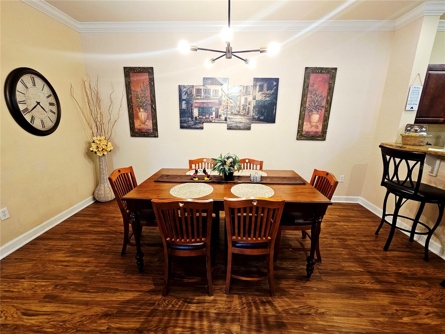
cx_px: 222
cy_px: 167
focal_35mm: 13
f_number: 2.2
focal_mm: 2.2
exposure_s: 1/60
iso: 200
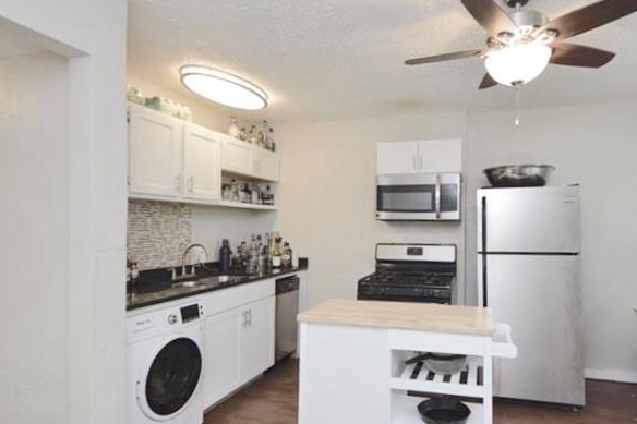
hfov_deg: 83.1
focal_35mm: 20
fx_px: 354
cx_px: 378
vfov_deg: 61.8
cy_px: 233
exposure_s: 1/60
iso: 500
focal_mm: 8
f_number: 4.5
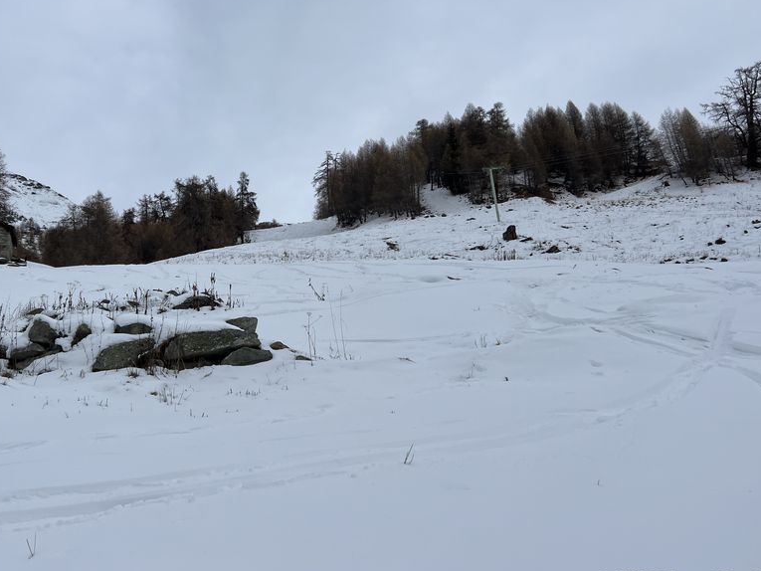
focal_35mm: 34
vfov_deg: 41.5
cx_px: 277
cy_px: 216
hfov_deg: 53.2
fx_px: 748
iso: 50
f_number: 1.5
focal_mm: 5.7
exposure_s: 1/8000
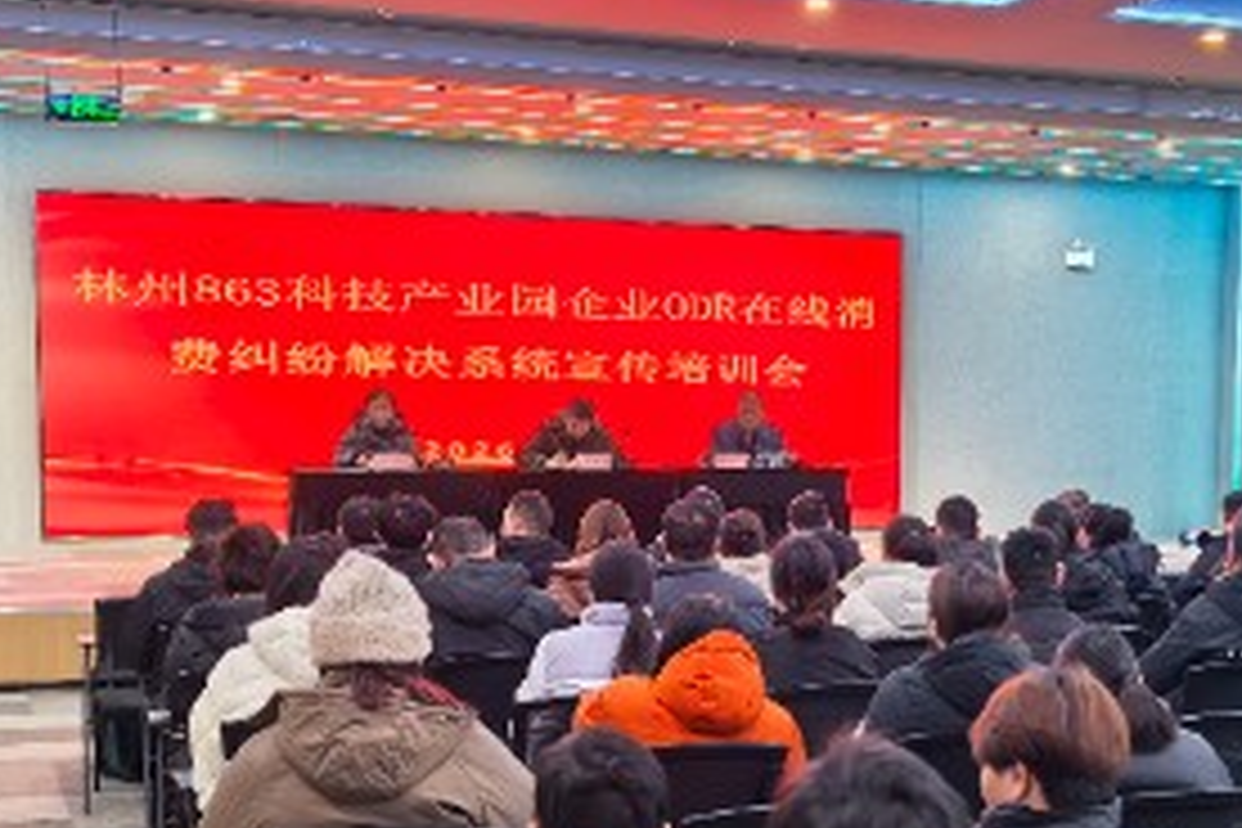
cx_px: 882
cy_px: 603
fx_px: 2104
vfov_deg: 22.1
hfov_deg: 32.4
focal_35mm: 61
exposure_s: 1/120
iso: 250
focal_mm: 6.98
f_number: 1.4
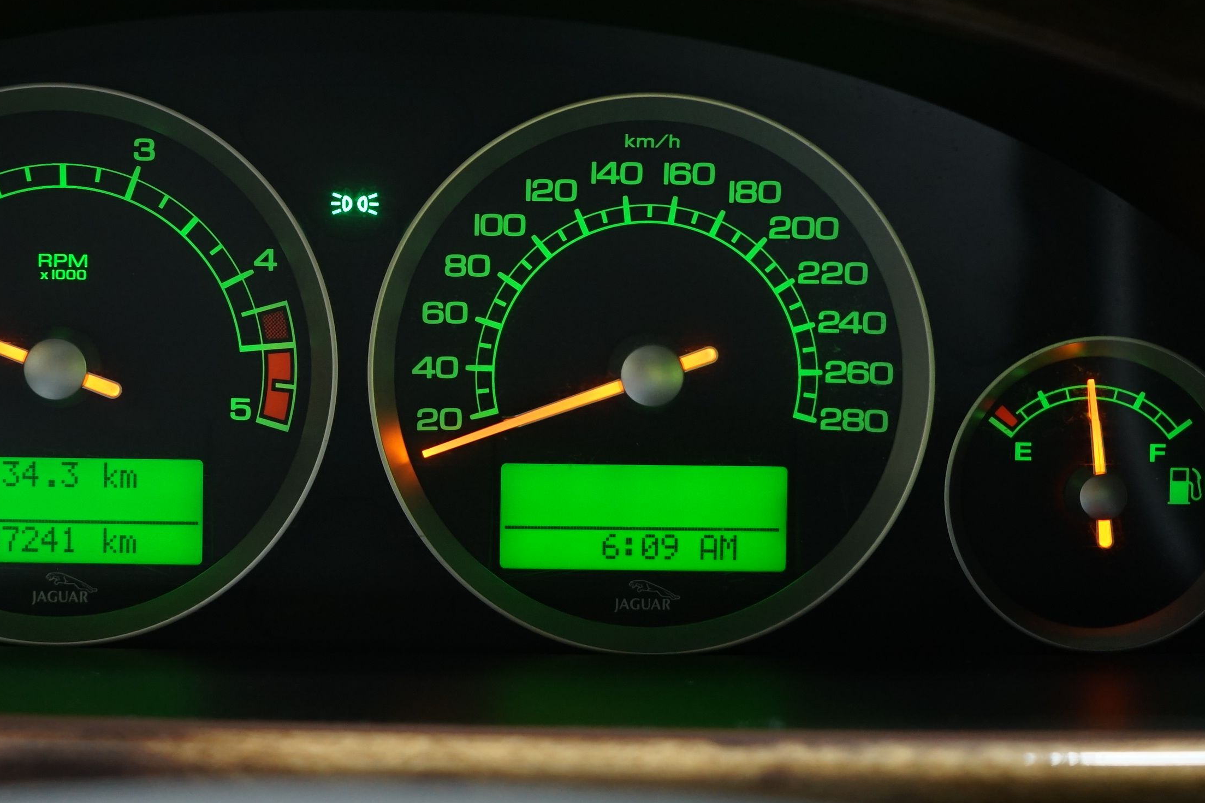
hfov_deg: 30.2
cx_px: 352
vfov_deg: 20.6
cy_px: 298
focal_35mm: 66
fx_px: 2209
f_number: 4.5
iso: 1000
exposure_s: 1/20
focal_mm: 37
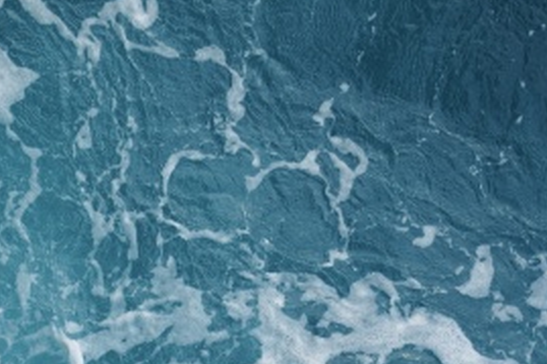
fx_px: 7106
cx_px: -199
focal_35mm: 468
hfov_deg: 4.4
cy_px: 470
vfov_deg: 2.9
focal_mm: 105
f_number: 6.3
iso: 100
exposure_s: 1/320
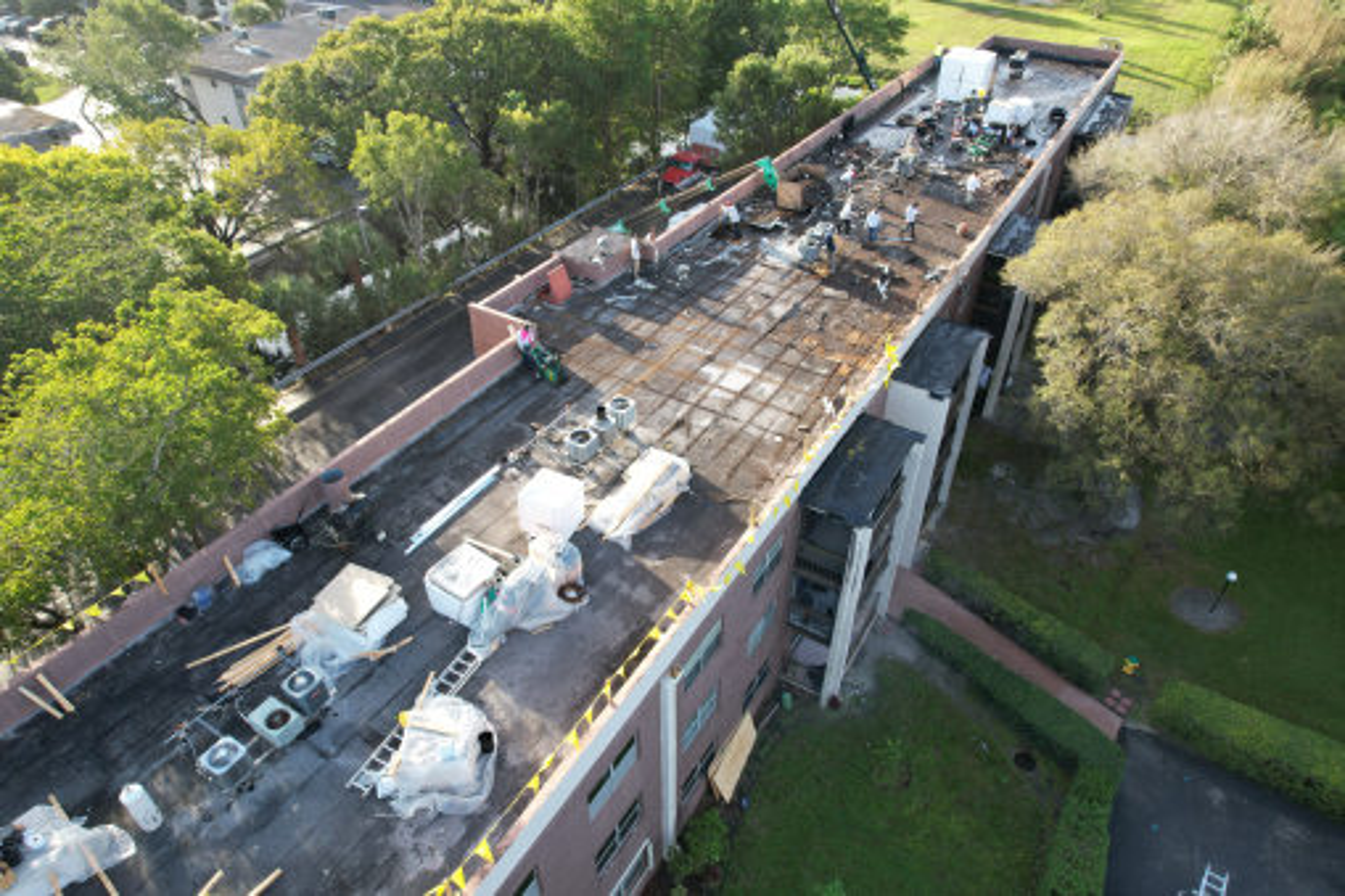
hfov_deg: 78.6
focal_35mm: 22
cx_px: 672
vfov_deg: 57.2
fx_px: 822
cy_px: 448
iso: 100
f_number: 2.8
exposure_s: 1/250
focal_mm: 8.38
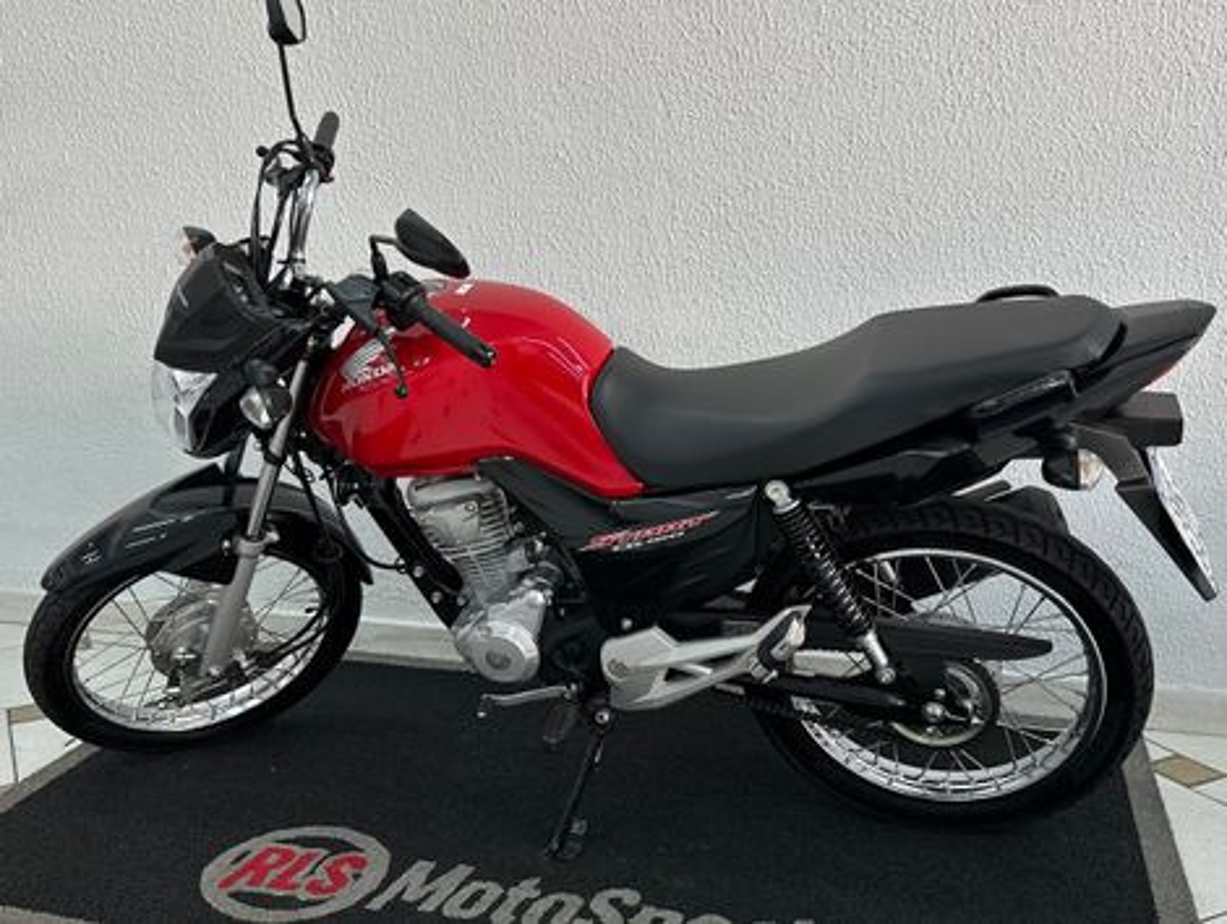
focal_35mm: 24
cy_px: 462
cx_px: 614
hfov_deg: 71.5
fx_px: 852
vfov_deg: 56.9
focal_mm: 6.86
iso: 200
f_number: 1.78
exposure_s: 1/120
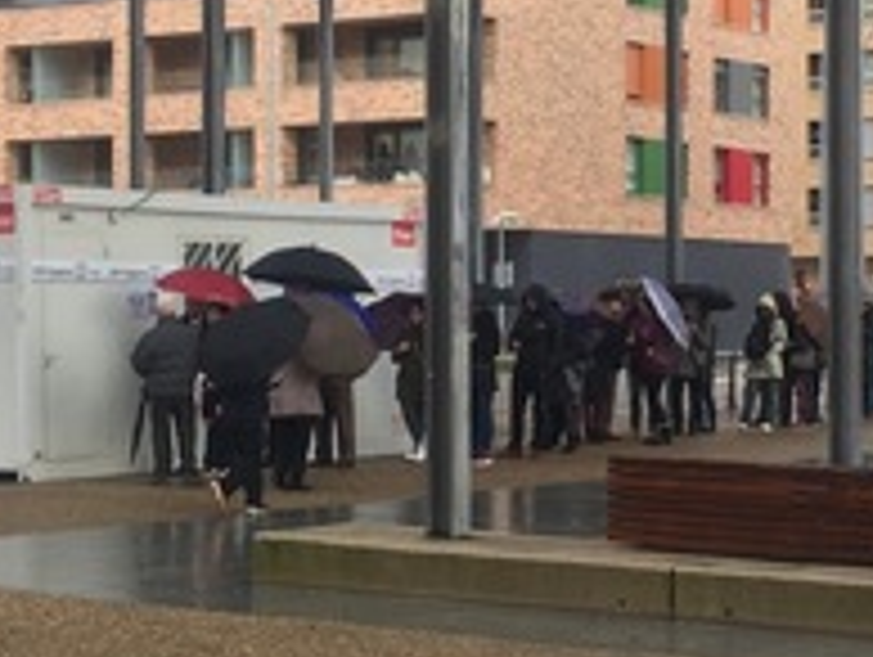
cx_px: 526
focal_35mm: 52
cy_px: 349
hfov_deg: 36.6
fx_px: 1313
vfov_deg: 28.1
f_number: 2.2
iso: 25
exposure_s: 1/113
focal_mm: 4.15
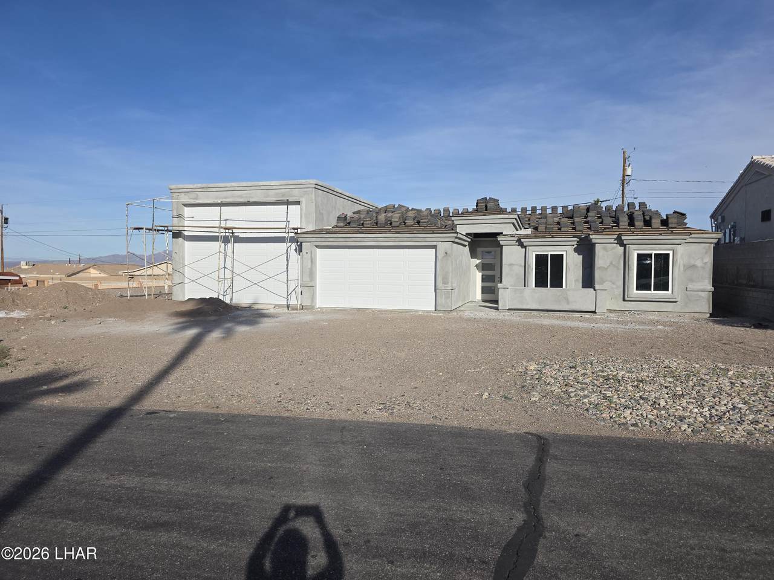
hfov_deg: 73.9
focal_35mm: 23
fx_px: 514
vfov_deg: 58.9
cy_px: 290
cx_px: 387
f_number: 1.7
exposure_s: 1/1399
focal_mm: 6.3
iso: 12
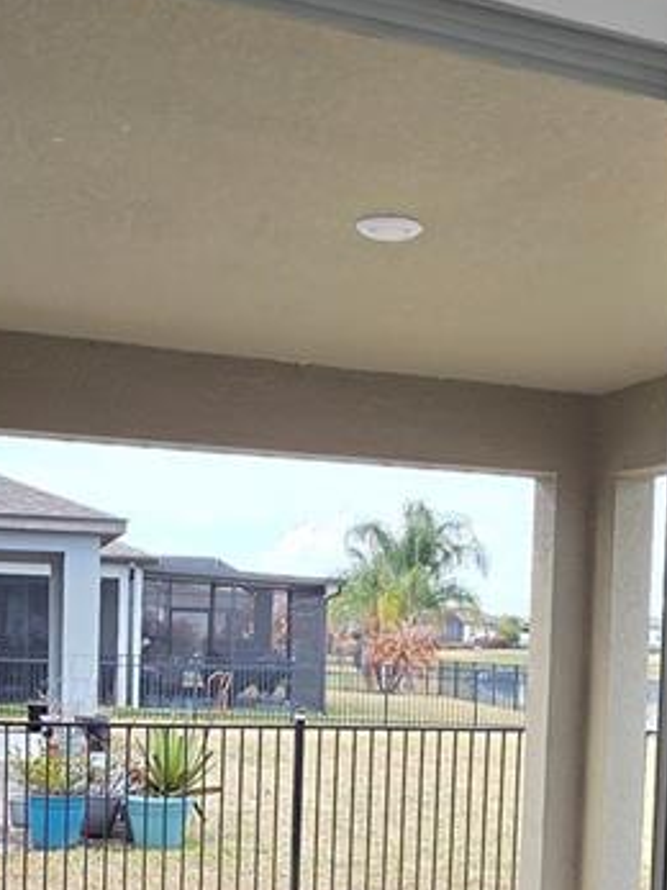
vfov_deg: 40.6
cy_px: 695
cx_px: 382
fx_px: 1157
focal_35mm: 45
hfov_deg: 32.1
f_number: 2.2
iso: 50
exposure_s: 1/203
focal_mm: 2.2
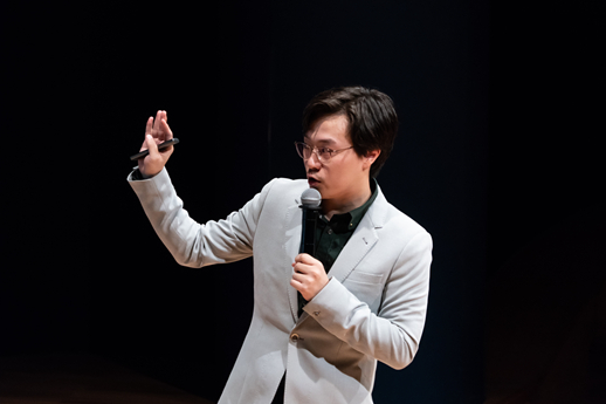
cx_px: 281
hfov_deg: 9.2
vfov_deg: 6.1
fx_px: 3786
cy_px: 194
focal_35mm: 225
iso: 5000
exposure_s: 1/200
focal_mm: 201
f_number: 6.3
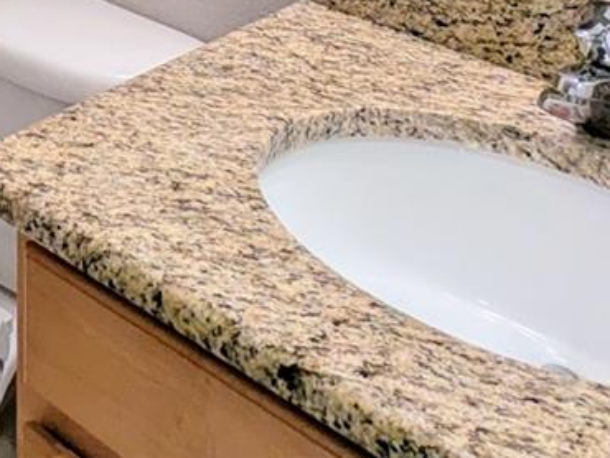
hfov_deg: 25.5
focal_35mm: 69
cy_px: -425
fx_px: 1217
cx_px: -106
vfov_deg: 16.7
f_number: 2.2
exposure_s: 1/40
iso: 49
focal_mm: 2.35
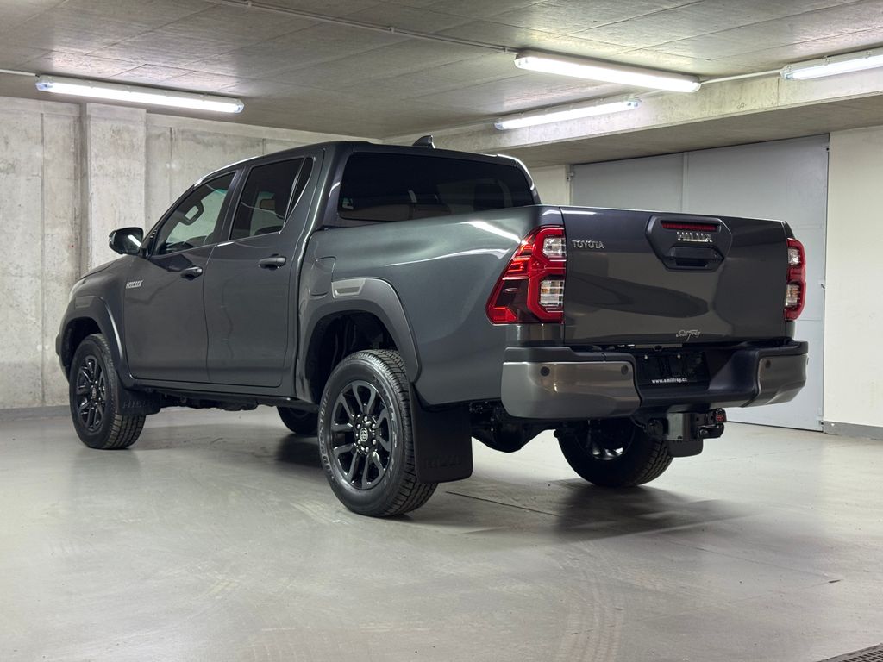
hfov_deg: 39.7
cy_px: 331
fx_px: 1224
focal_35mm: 48
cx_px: 442
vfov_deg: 30.3
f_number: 1.78
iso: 200
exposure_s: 1/33
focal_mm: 6.76
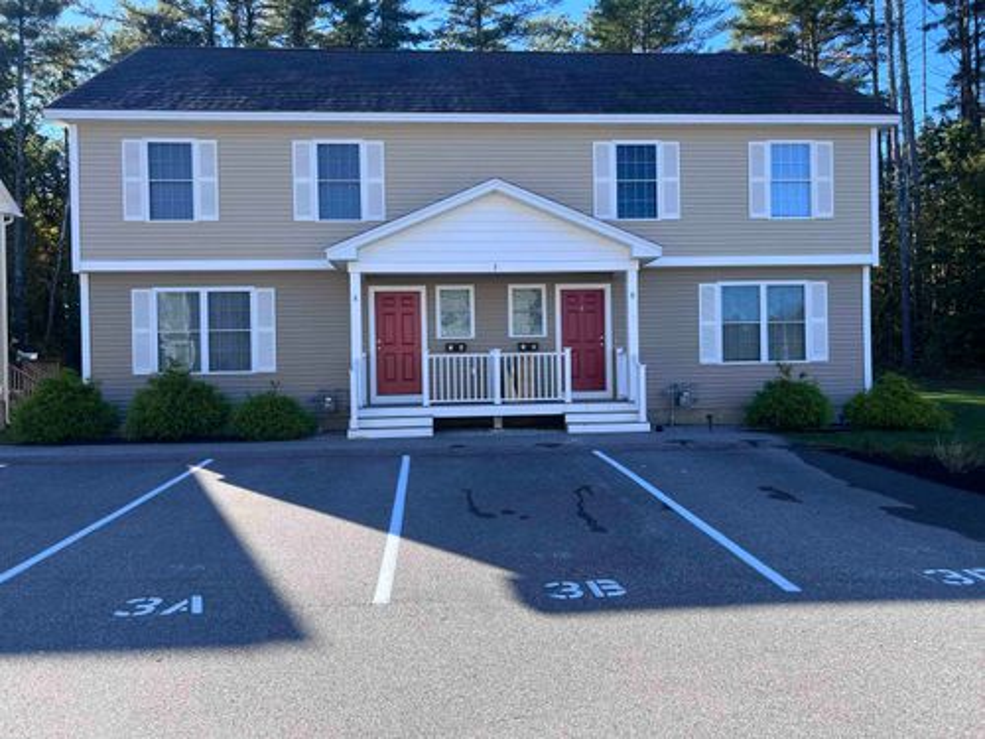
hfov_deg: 67.3
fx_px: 740
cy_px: 370
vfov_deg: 53.1
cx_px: 492
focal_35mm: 26
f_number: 1.5
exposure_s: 1/1361
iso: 50
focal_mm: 5.7
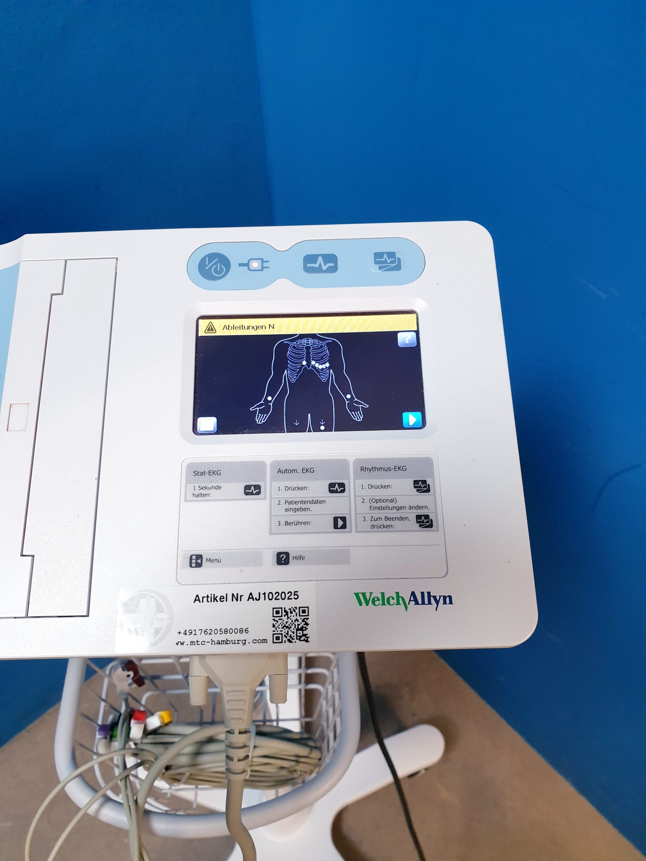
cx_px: 323
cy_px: 430
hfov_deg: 53.1
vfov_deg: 67.3
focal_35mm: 26
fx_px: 647
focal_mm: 4.3
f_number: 2.4
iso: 200
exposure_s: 1/50
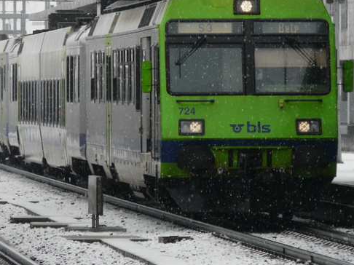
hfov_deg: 3.3
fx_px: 6184
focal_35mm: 605
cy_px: 62
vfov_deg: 2.5
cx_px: 210
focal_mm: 48.2
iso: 100
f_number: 5.6
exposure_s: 1/320
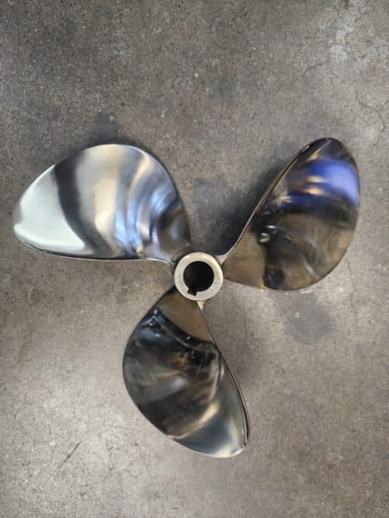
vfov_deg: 73.9
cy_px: 259
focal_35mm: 23
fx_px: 345
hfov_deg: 58.9
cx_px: 194
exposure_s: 1/120
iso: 320
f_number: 1.8
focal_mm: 6.4
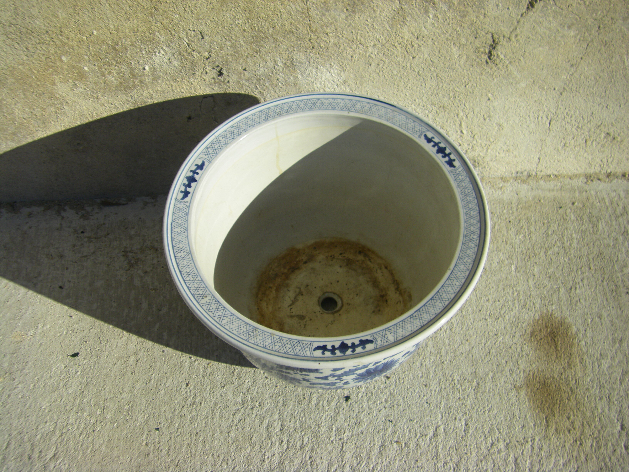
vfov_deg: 37.7
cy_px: 236
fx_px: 690
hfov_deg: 49.0
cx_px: 314
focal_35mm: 38
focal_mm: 6.3
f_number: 7
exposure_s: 1/250
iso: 64
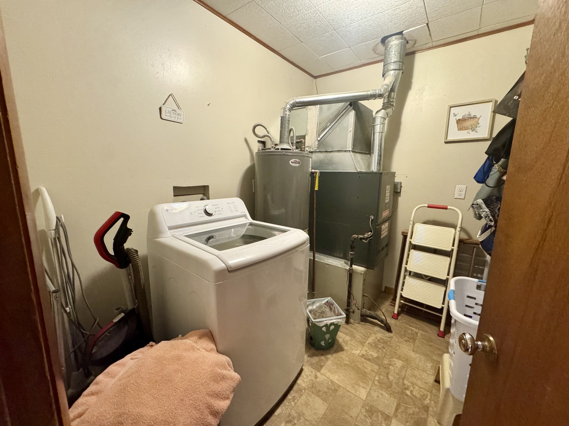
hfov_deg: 102.1
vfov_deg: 85.7
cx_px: 284
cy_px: 213
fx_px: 230
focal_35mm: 14
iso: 800
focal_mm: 2.22
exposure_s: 1/60
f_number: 2.2
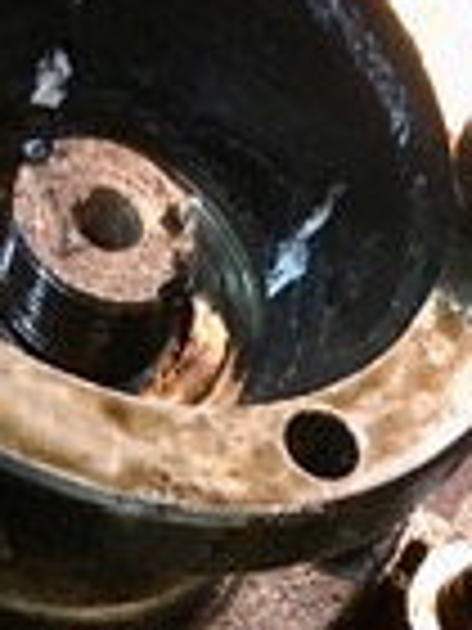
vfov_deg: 12.3
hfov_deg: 11.1
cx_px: 427
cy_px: 1418
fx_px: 2418
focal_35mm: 133
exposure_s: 1/33
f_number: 2.2
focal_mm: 4.15
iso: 160
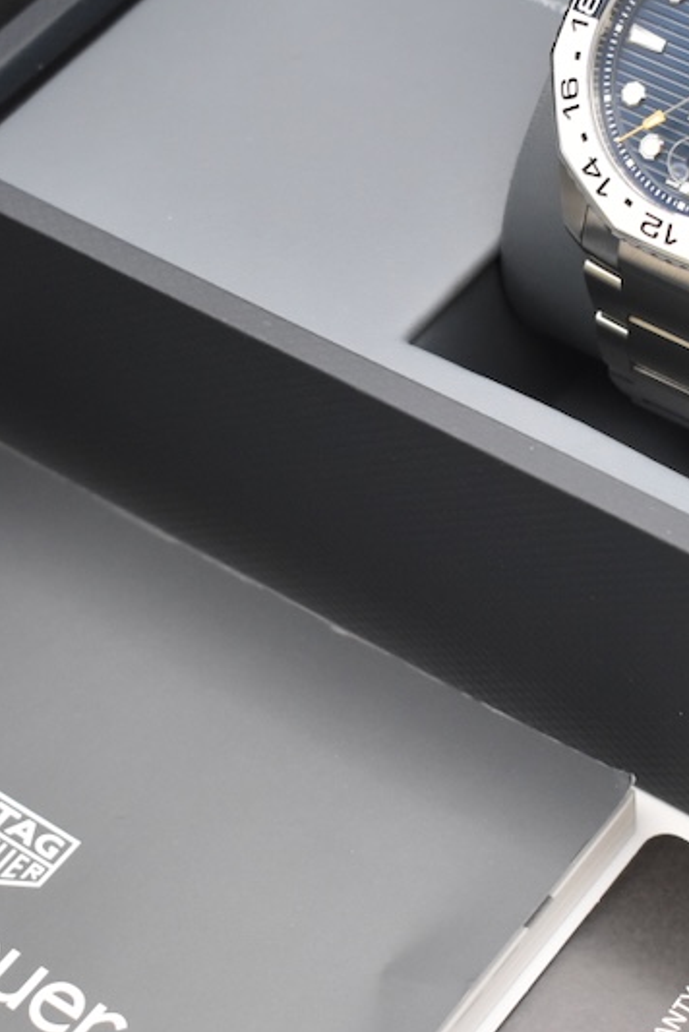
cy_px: 438
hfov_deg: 12.7
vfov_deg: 18.9
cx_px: 302
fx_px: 3096
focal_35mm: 108
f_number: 4.2
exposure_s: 1/125
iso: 1100
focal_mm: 30
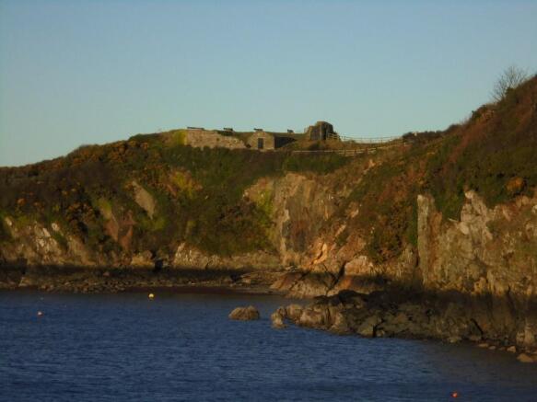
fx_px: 2420
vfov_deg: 9.5
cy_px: 201
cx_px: 268
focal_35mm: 156
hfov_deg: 12.7
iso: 100
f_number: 6.5
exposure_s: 1/500
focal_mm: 27.6
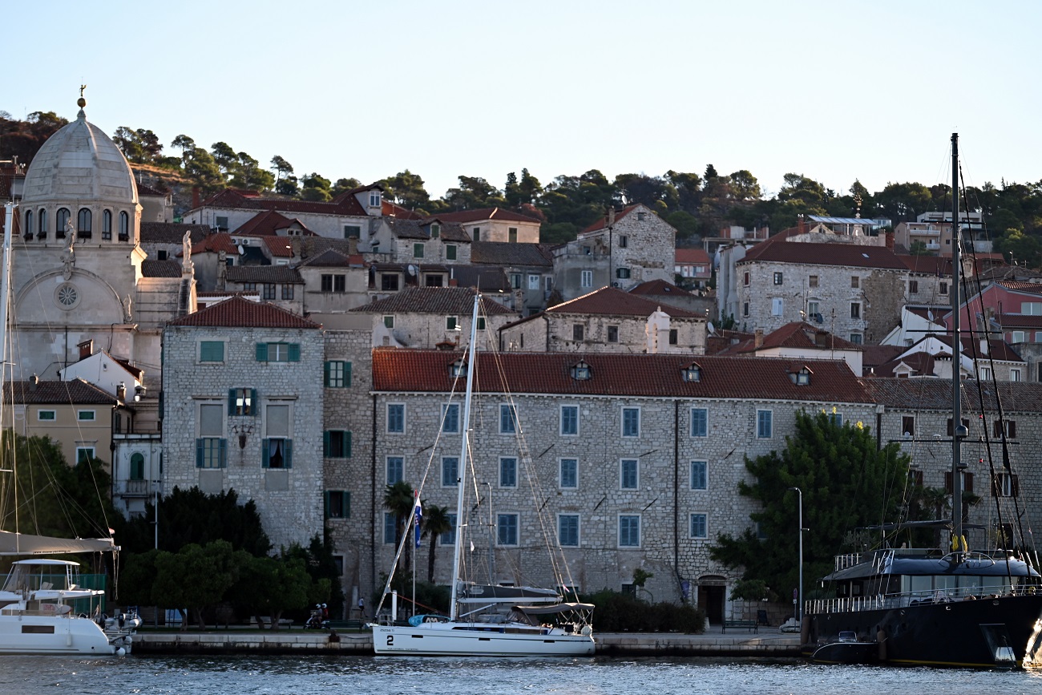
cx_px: 521
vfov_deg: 11.2
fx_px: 3531
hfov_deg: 16.8
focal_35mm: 122
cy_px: 348
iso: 200
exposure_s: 1/500
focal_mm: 122
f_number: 5.6
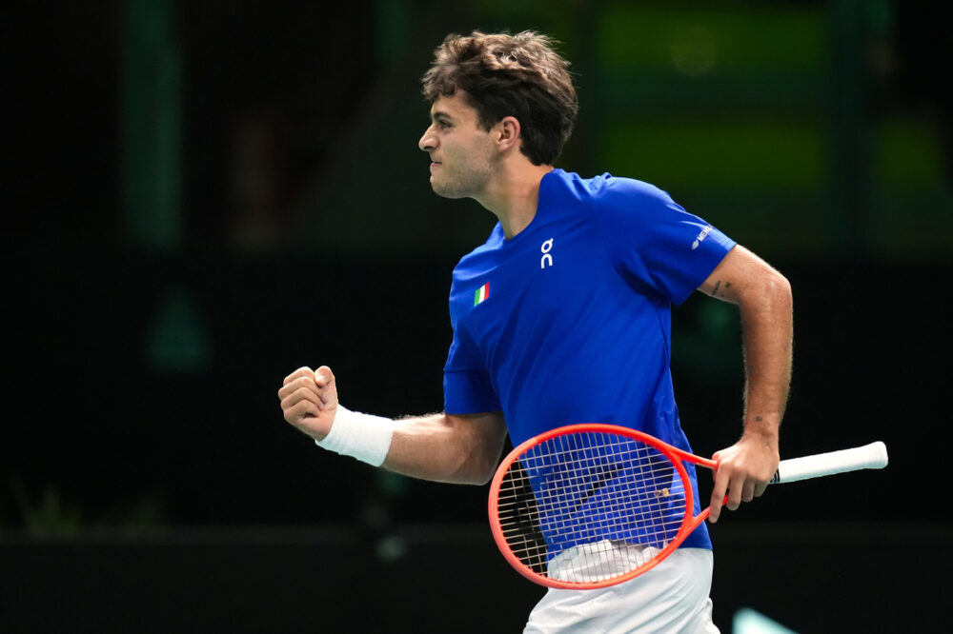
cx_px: 476
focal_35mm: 400
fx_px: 10585
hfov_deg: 5.2
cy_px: 317
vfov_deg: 3.4
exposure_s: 1/2000
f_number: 3.2
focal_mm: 400
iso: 6400
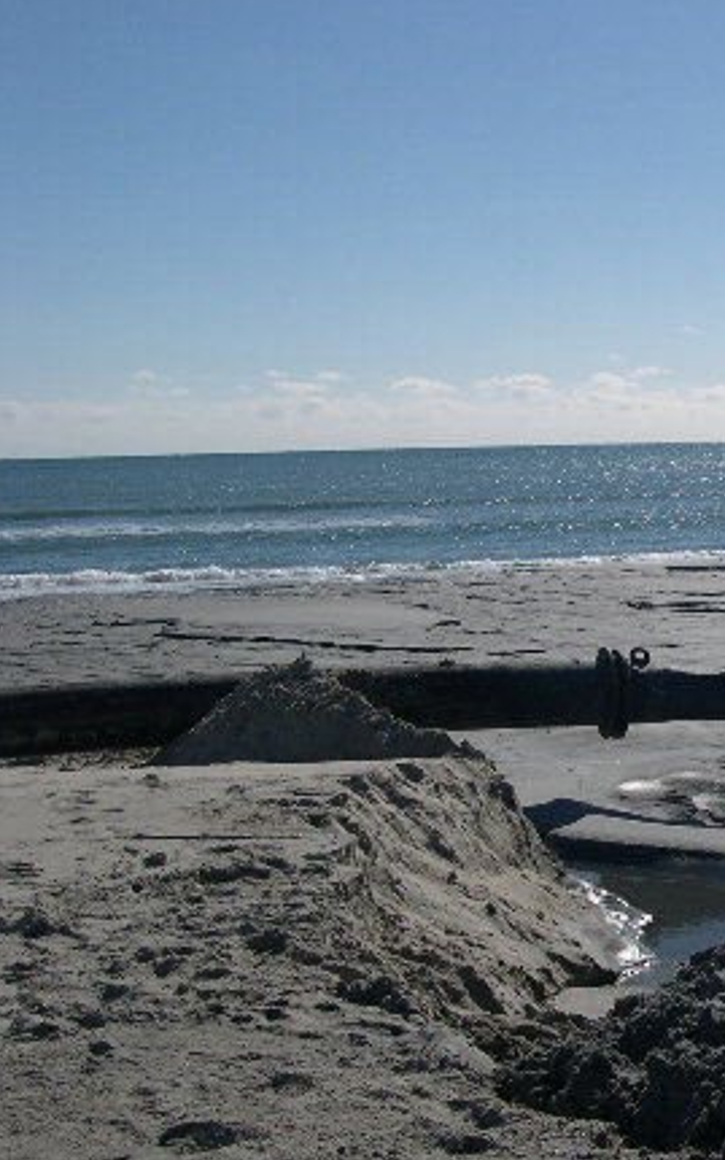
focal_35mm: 60
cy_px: 626
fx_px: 1896
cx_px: 857
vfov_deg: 34.0
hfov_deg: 20.3
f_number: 7.6
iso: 100
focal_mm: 8
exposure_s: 1/653
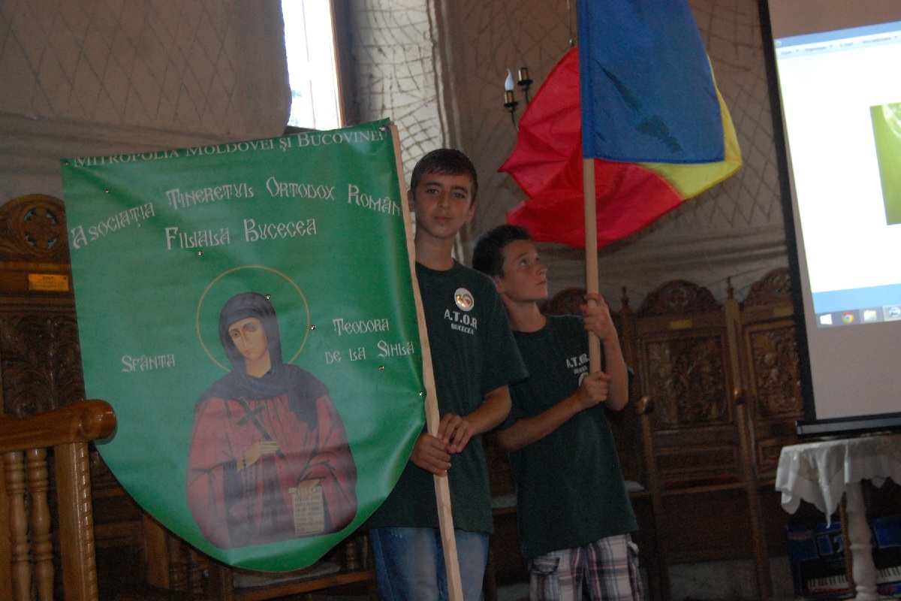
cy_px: 300
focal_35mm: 57
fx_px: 1426
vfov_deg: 23.8
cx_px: 450
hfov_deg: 35.1
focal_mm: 38
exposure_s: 1/60
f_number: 4.8
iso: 1600
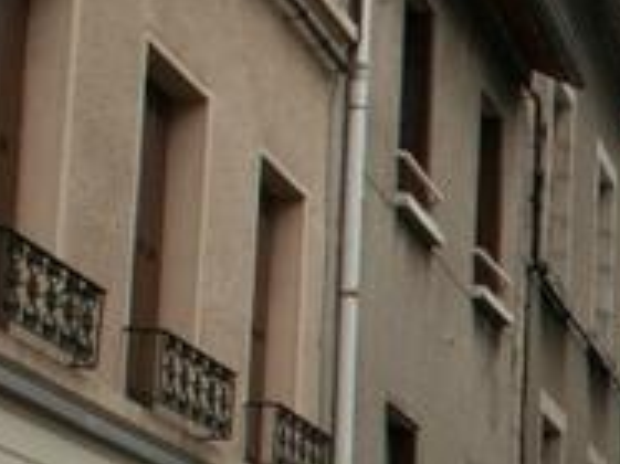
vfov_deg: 9.9
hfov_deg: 12.5
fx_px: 2631
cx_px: 1038
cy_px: 573
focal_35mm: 147
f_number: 5
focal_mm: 7.22
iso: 50
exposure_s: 1/100
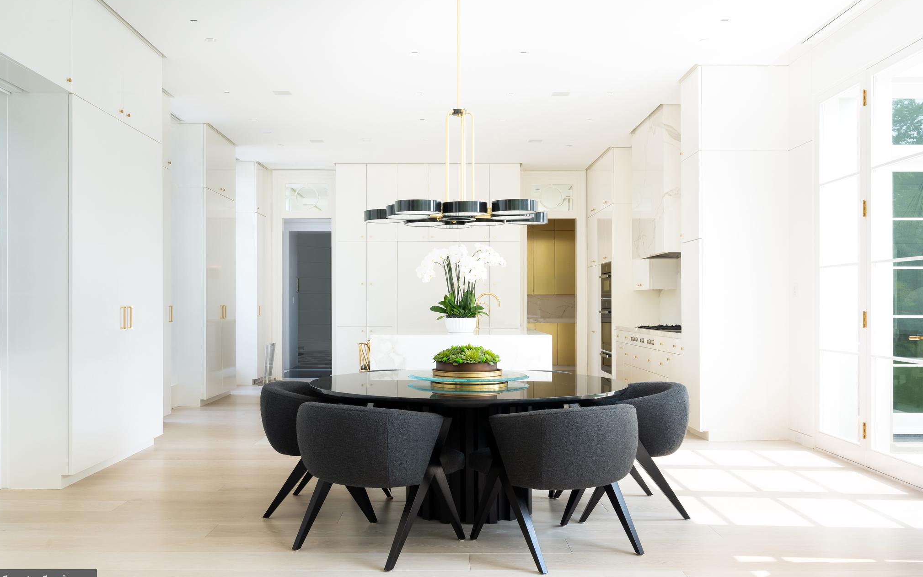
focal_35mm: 31
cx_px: 464
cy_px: 291
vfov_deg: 40.6
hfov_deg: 61.2
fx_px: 780
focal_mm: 30
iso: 800
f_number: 13
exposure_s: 1/160
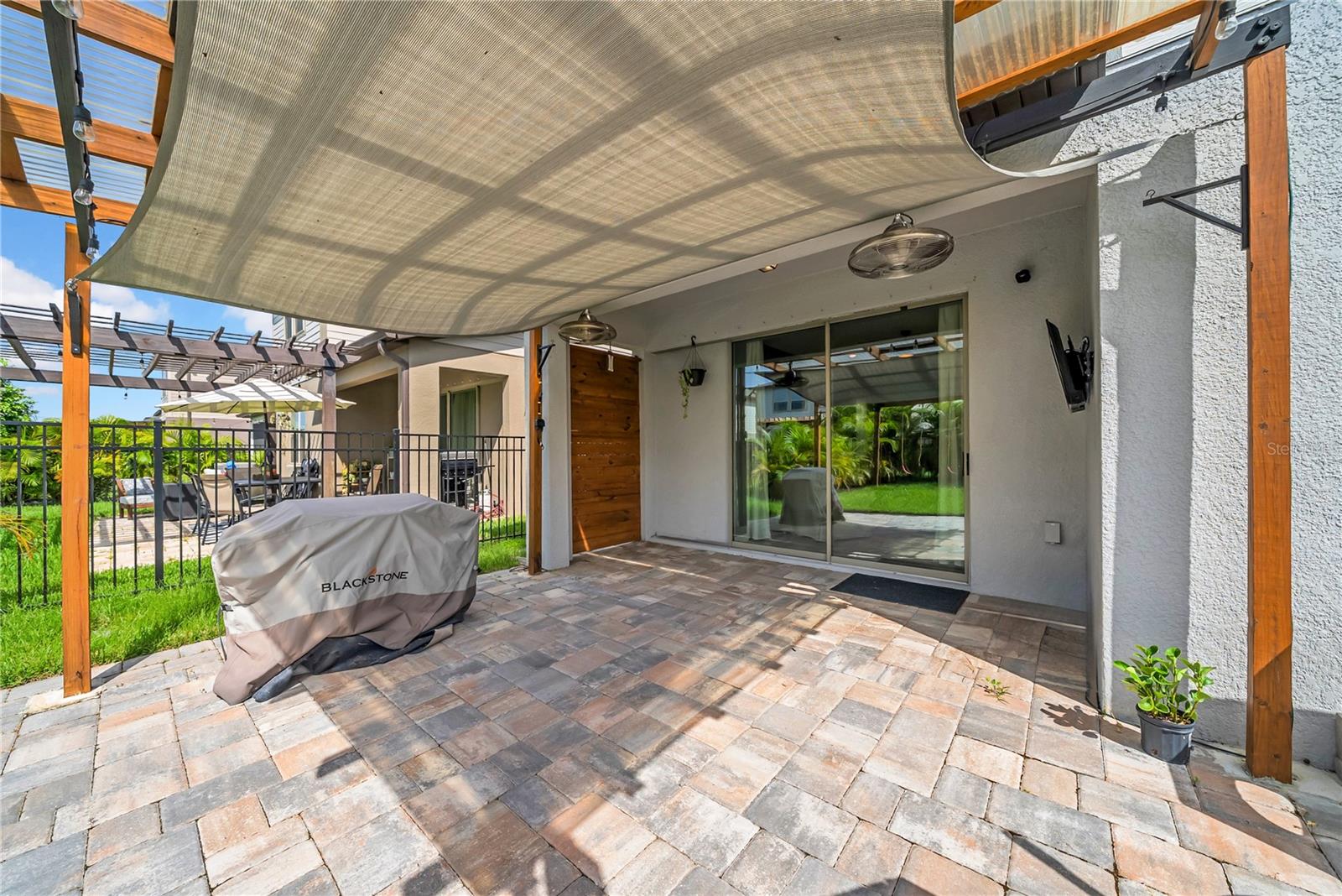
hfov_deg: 112.6
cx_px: 671
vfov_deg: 90.1
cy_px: 448
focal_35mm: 12
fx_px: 447
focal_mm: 12
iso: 800
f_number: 6.3
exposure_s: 1/1000
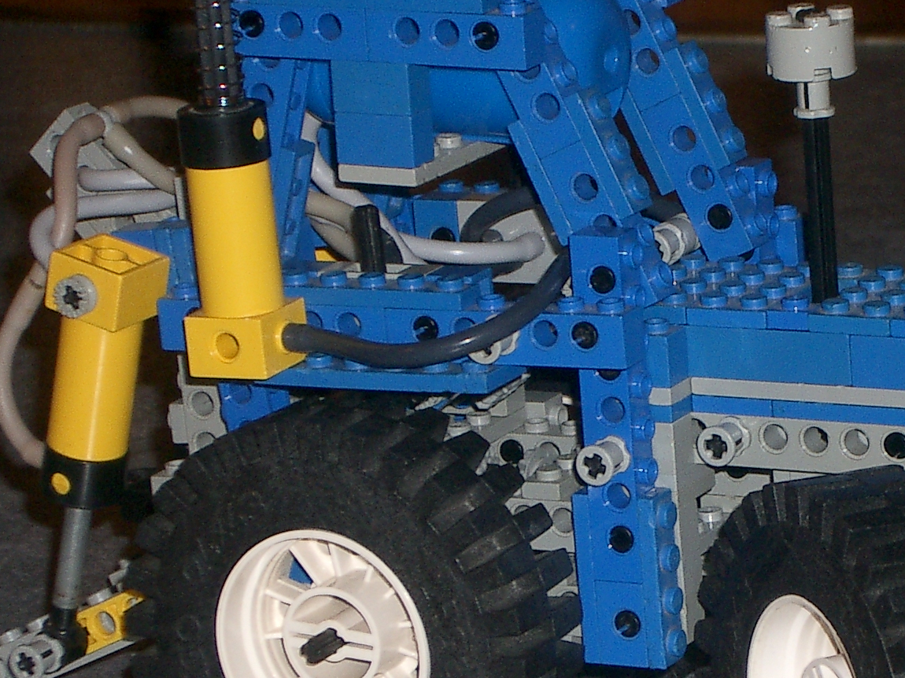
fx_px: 4888
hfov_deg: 10.5
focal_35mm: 187
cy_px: 420
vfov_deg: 7.9
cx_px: 711
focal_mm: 17.4
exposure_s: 1/40
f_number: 4.8
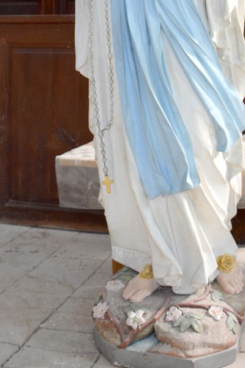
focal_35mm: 60
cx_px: 181
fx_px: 612
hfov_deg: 22.4
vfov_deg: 32.2
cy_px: 56
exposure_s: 1/15
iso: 900
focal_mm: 20
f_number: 4
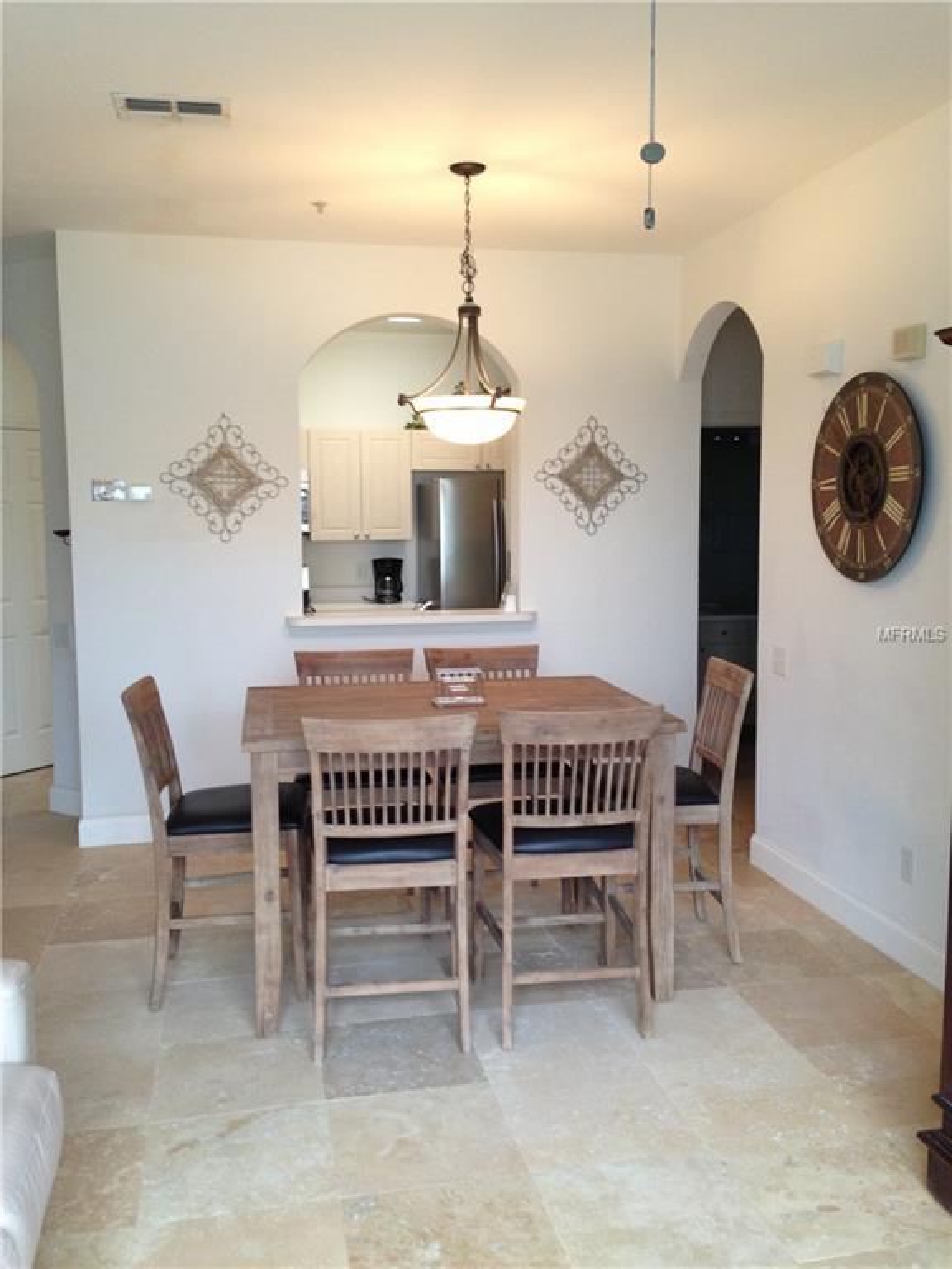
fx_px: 1210
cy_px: 634
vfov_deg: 55.4
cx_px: 476
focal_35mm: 33
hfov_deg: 42.9
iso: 100
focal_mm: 4.13
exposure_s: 1/20
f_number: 2.4
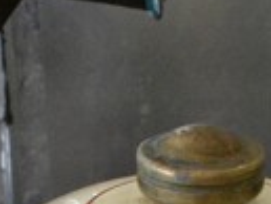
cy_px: 421
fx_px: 964
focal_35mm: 123
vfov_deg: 10.9
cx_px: 176
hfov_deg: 16.0
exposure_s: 1/200
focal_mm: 18
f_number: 8
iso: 6400
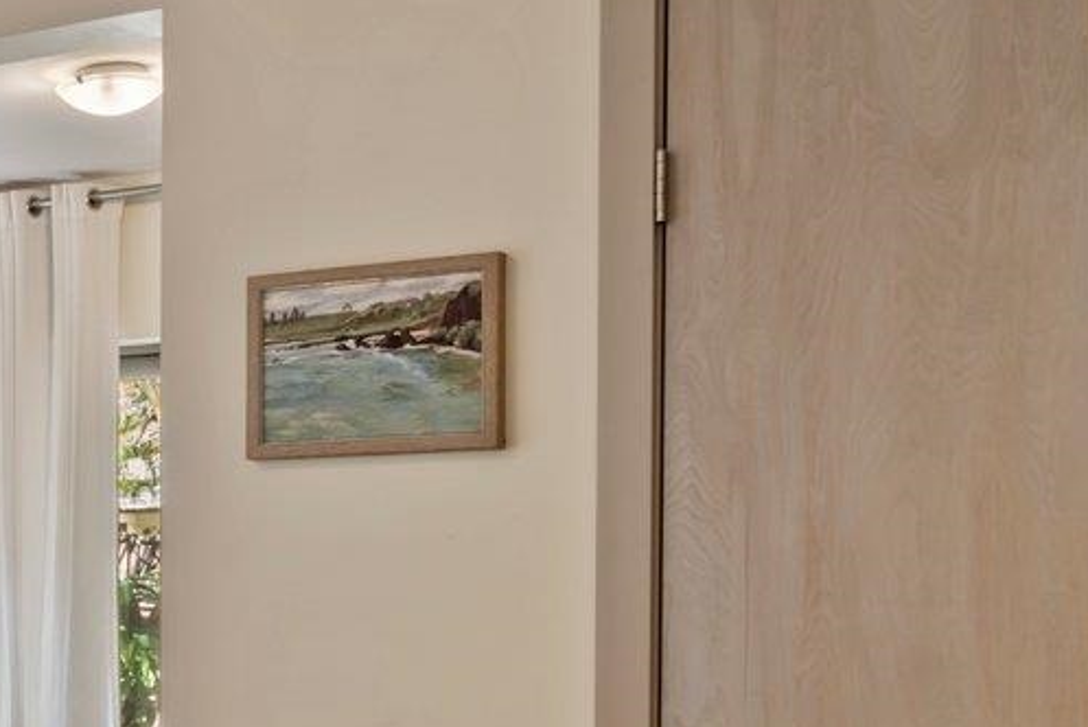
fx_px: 2117
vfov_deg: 19.2
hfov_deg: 23.6
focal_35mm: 70
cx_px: -504
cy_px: 636
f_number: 8
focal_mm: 17
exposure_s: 3.2
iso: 100
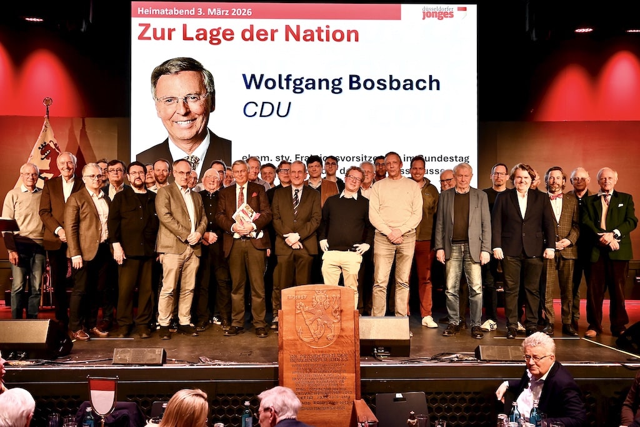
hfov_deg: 54.4
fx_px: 622
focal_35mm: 35
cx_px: 320
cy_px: 214
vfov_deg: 37.9
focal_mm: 35
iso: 720
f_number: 3.2
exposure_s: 1/100
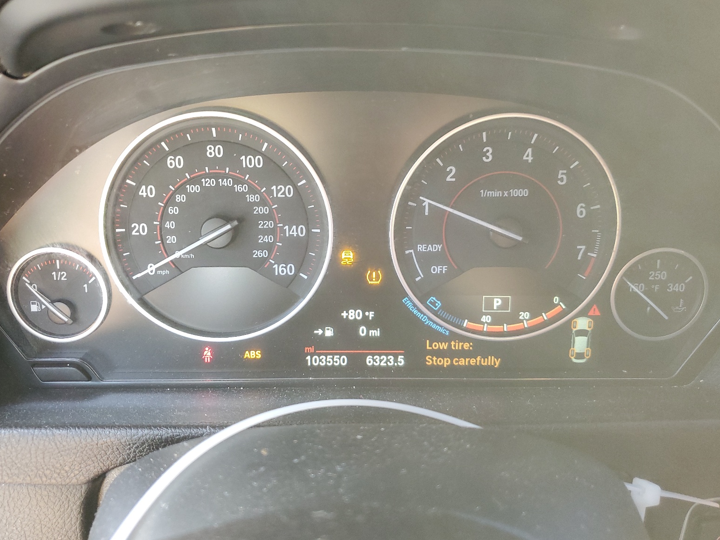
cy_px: 262
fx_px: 562
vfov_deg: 51.4
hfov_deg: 65.3
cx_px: 350
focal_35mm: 27
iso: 141
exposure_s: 1/60.2
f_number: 1.5
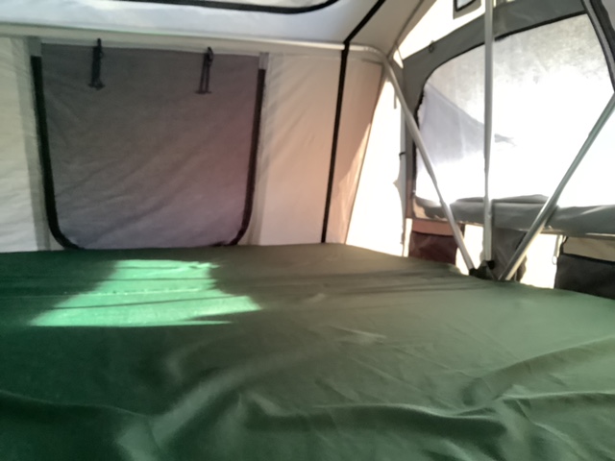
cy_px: 230
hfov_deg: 58.4
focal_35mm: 31
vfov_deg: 45.4
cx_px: 308
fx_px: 551
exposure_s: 1/60
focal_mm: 3.3
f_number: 2.4
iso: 320
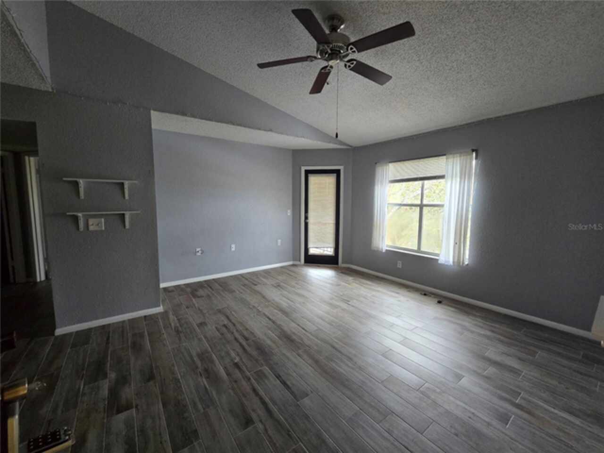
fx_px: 227
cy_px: 226
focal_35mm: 13
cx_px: 302
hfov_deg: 106.2
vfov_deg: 89.9
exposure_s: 1/60
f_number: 2.2
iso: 320
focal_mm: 2.2
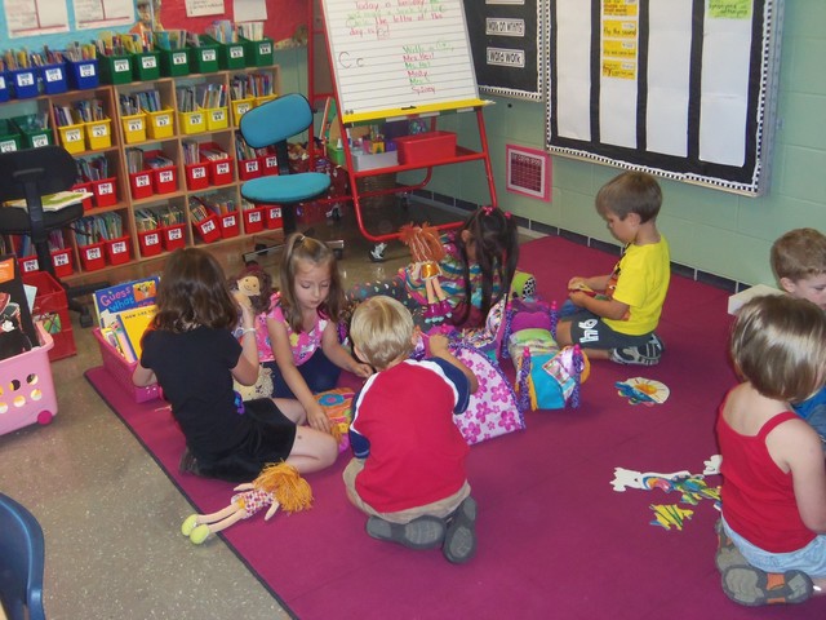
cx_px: 413
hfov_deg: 49.0
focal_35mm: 38
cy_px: 310
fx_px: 907
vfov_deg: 37.7
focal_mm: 6.8
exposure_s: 1/50
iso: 400
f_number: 4.3
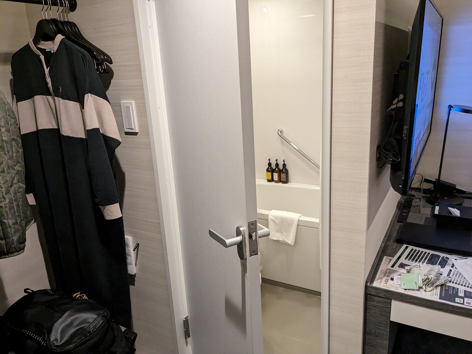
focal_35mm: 27
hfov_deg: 65.3
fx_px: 368
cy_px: 177
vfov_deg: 51.4
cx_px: 236
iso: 621
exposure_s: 1/99.9
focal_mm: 4.38
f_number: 1.73
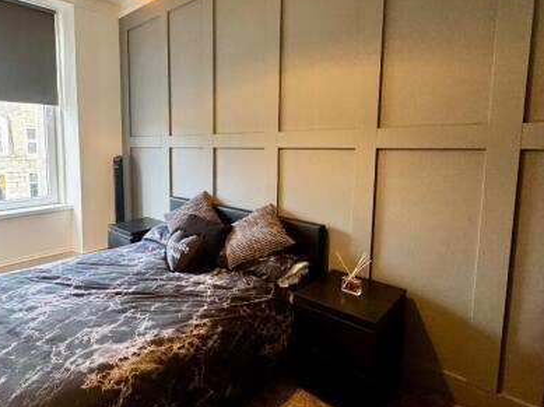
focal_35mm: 21
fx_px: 330
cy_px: 180
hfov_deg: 77.0
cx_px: 191
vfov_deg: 63.2
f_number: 2.2
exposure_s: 1/60
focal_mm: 2.22
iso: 500
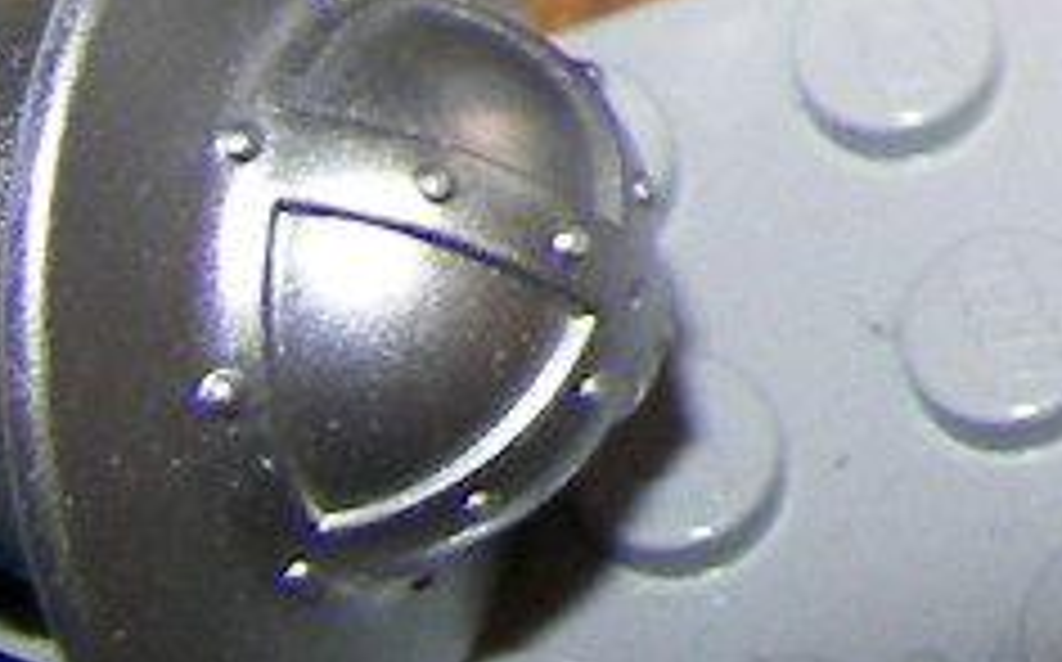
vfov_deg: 5.9
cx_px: 2218
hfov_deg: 9.4
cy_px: -1238
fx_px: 5985
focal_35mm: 207
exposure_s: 1/30
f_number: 2.8
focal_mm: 6
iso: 100
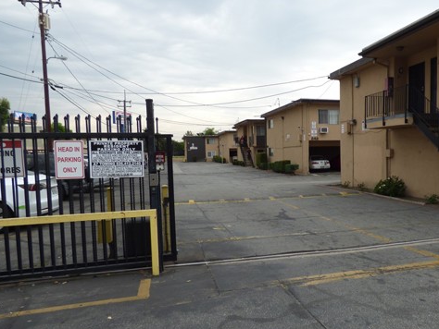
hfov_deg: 64.0
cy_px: 177
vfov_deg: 51.3
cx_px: 285
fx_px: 343
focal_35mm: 27
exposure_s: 1/250
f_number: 2.8
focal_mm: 3.58
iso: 100
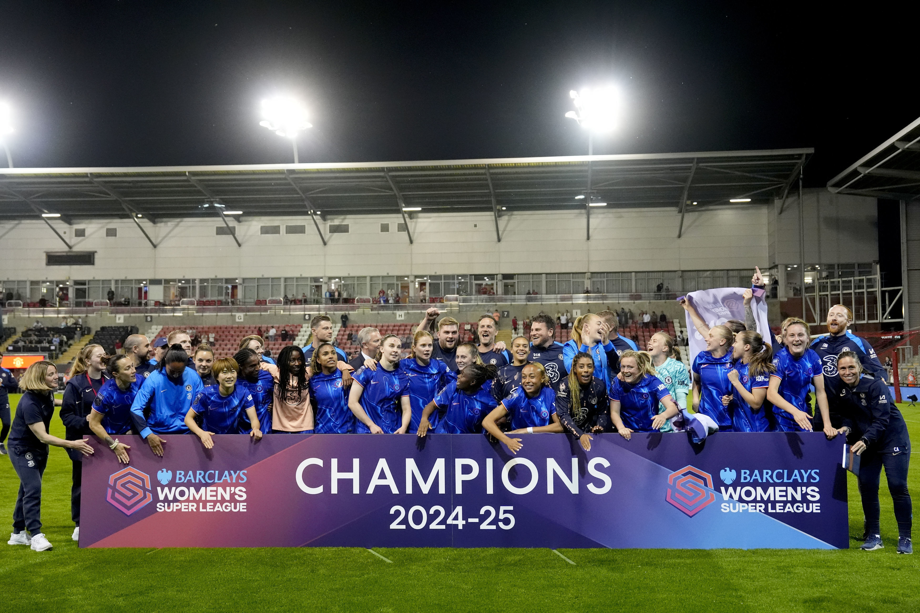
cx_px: 460
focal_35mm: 42
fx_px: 1073
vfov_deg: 31.9
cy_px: 306
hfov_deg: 46.4
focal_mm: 42
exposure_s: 1/1600
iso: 6400
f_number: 4
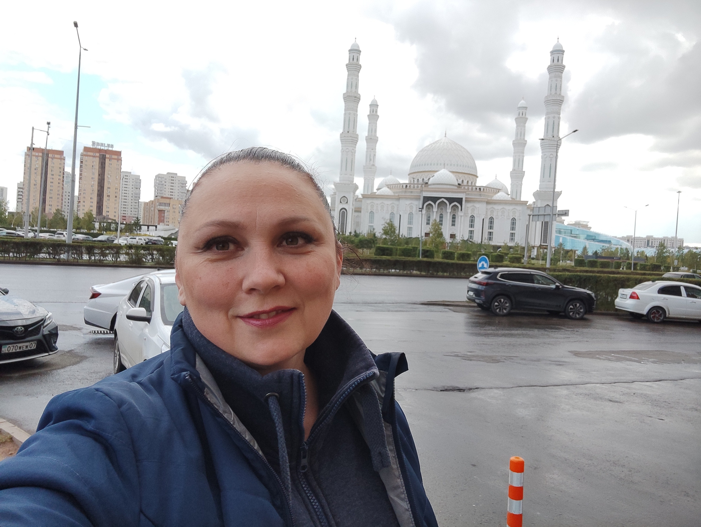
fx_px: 405
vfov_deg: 66.0
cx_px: 350
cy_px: 264
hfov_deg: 81.7
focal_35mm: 20
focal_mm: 3.49
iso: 50
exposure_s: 1/1272
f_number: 2.45
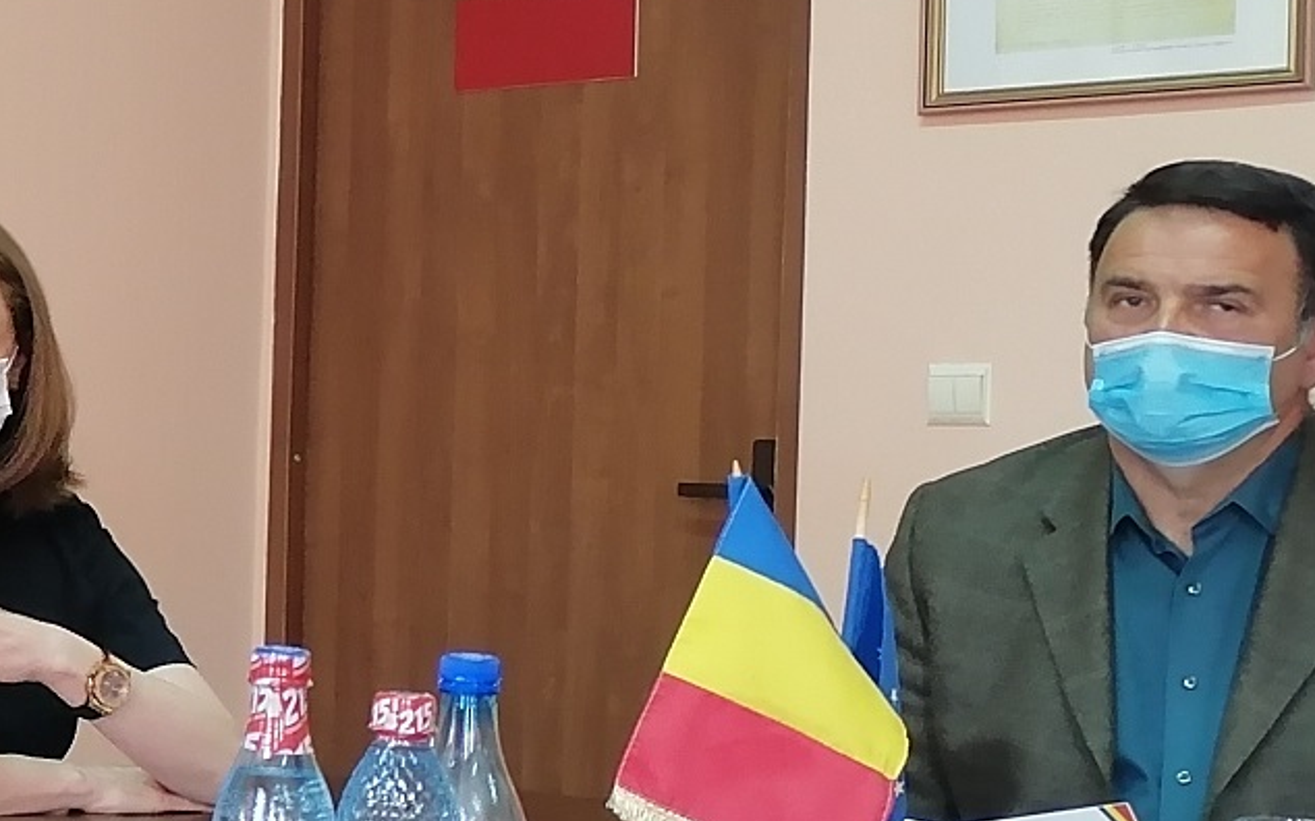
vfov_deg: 15.0
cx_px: -689
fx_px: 3117
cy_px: 462
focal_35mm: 87
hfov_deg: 20.3
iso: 400
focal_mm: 5.3
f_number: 1.8
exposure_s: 1/60
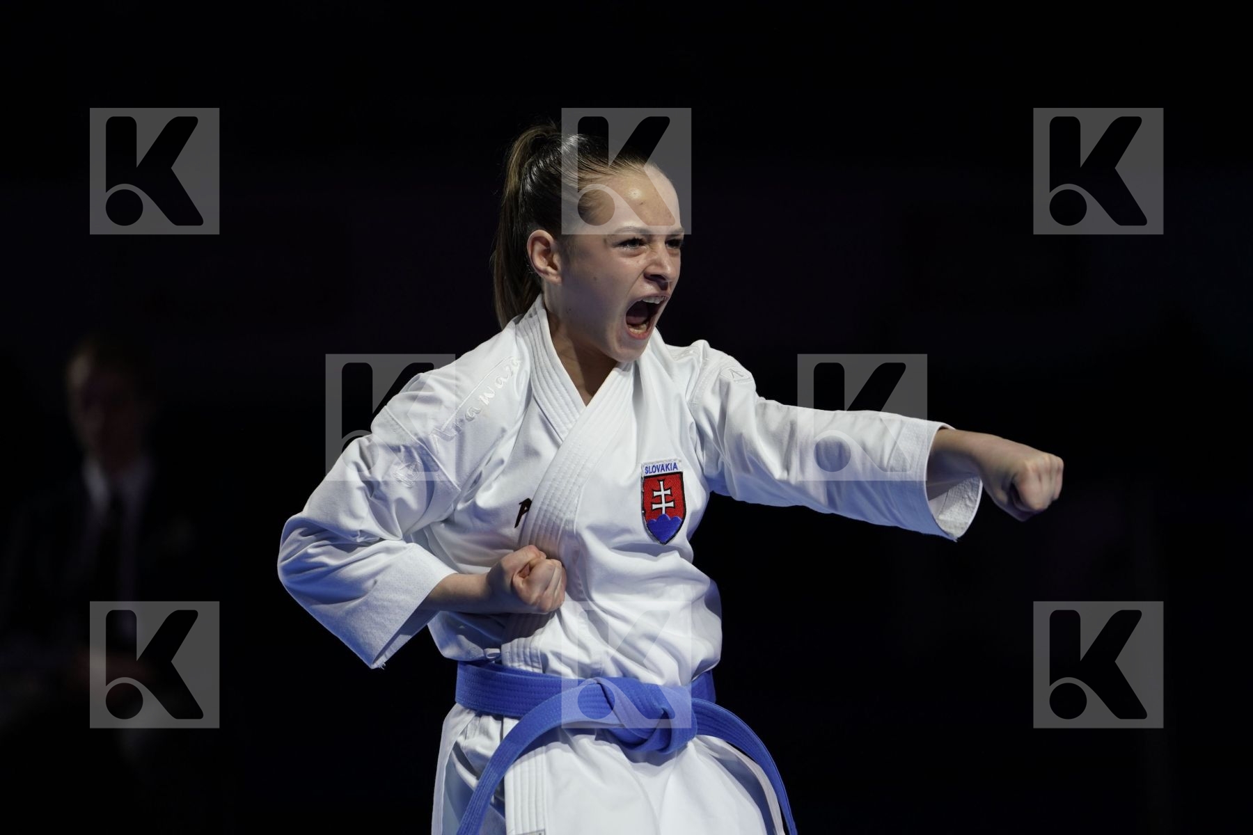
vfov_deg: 6.9
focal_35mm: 200
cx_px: 626
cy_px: 418
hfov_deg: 10.3
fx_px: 6961
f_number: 2.8
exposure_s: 1/500
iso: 320
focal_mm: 200
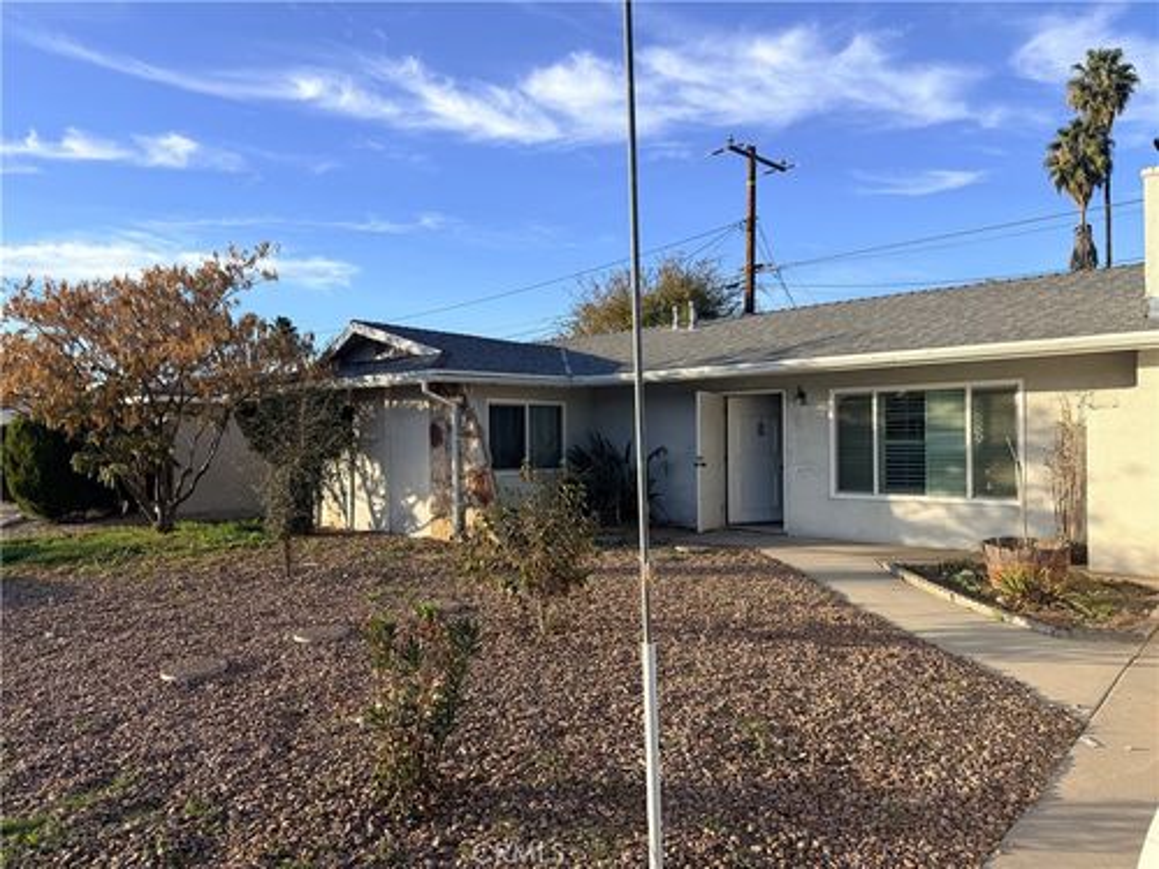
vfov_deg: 56.8
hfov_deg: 71.6
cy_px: 434
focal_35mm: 24
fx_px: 804
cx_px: 580
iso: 80
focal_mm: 6.76
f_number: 1.78
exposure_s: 1/2232
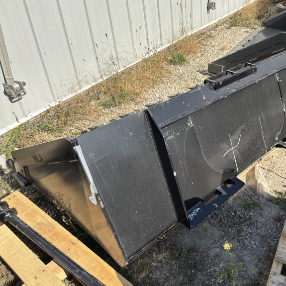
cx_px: 196
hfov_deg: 50.0
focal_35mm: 32
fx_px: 299
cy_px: 141
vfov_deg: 51.1
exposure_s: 1/2151
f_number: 1.6
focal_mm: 5.96
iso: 50
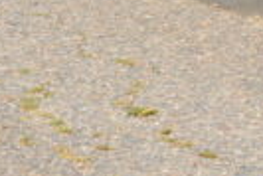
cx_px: 684
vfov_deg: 3.7
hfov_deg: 5.5
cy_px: -480
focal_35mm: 355
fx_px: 2596
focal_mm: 46
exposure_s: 1/350
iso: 560
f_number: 11
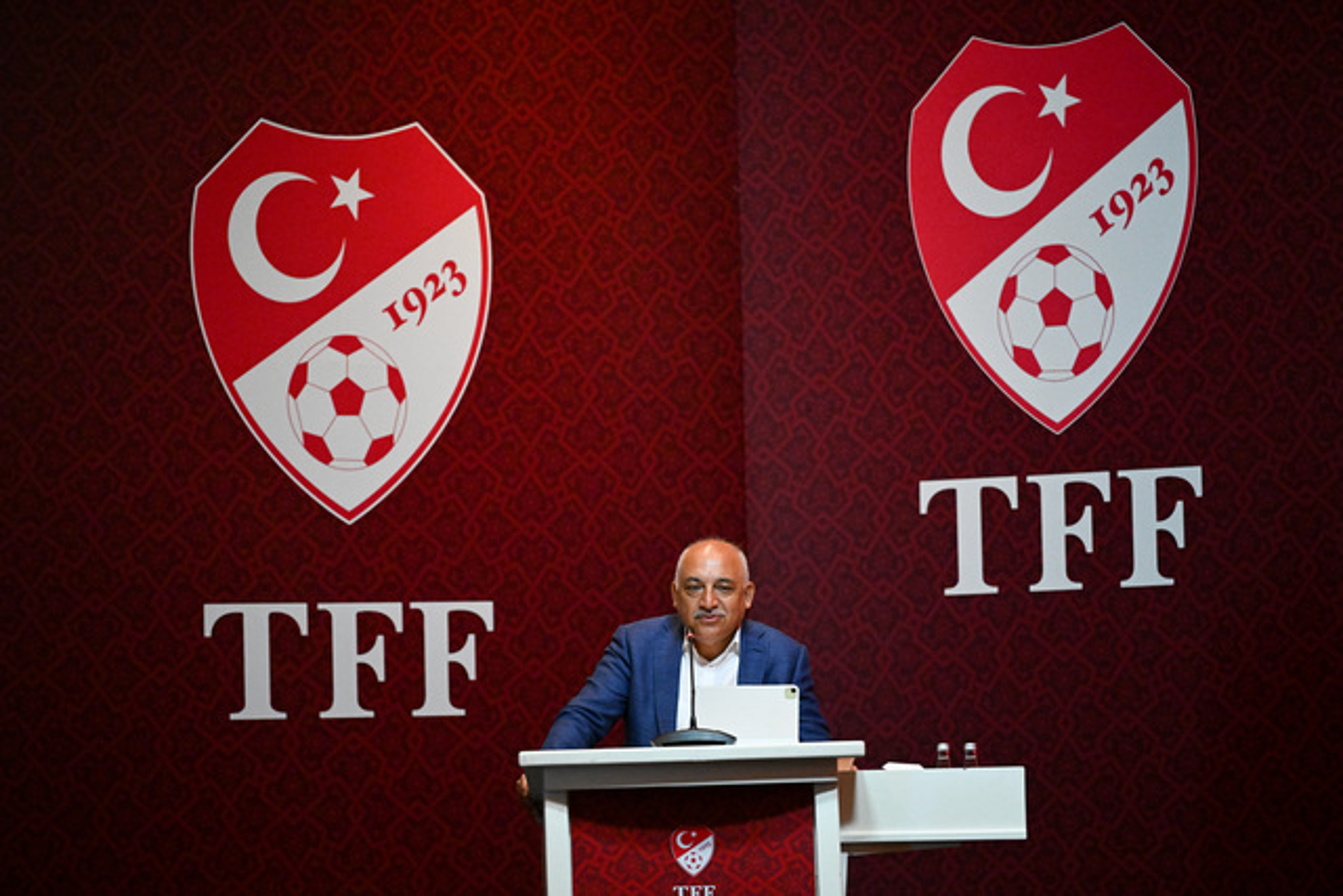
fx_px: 7462
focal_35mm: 200
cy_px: 448
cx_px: 672
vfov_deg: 6.9
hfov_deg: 10.3
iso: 6400
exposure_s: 1/800
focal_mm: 200
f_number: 2.8
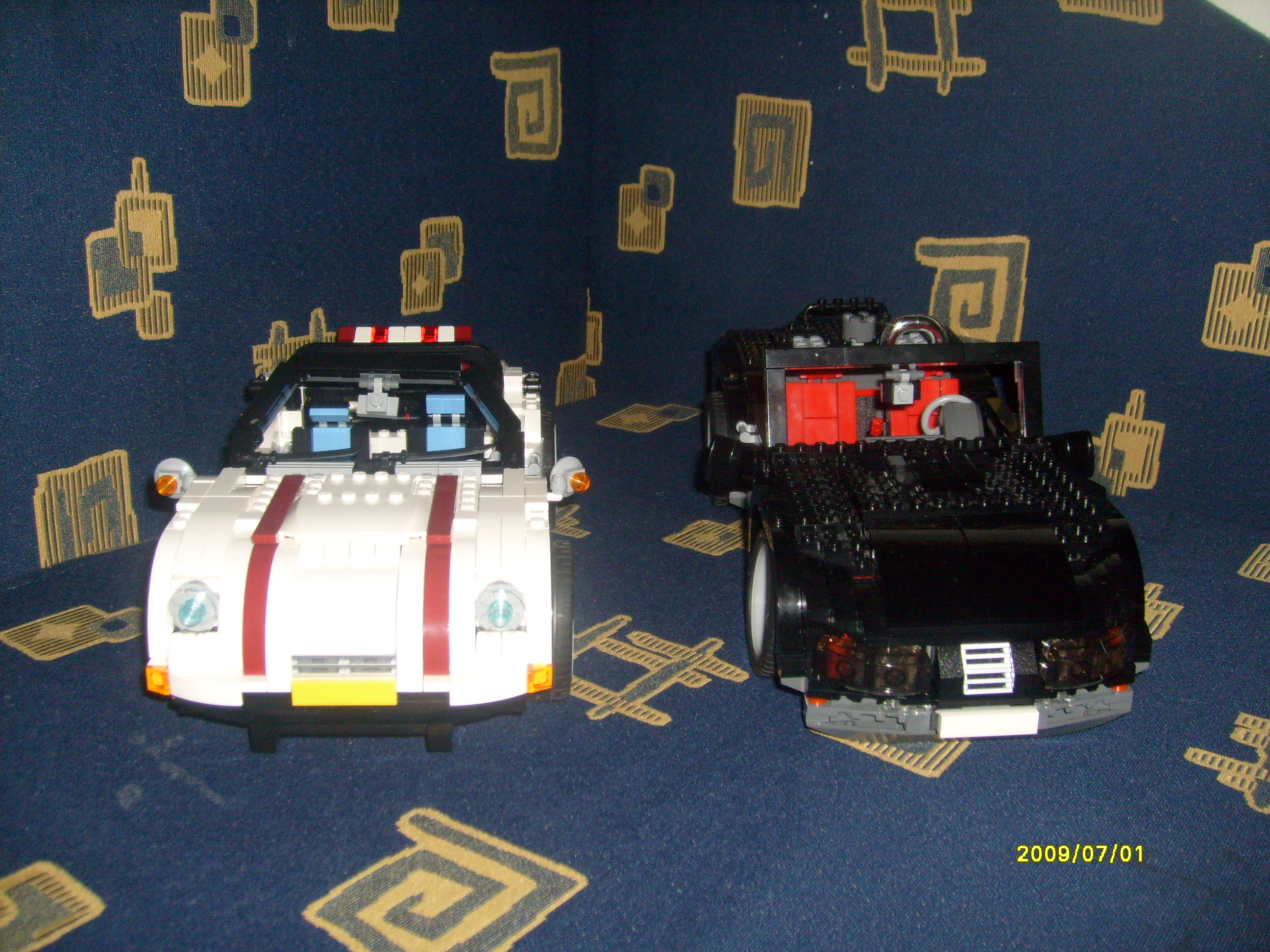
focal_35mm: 35
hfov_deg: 52.6
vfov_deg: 40.7
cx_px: 635
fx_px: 1284
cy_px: 476
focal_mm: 5.8
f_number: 2.8
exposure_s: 1/45
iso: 100
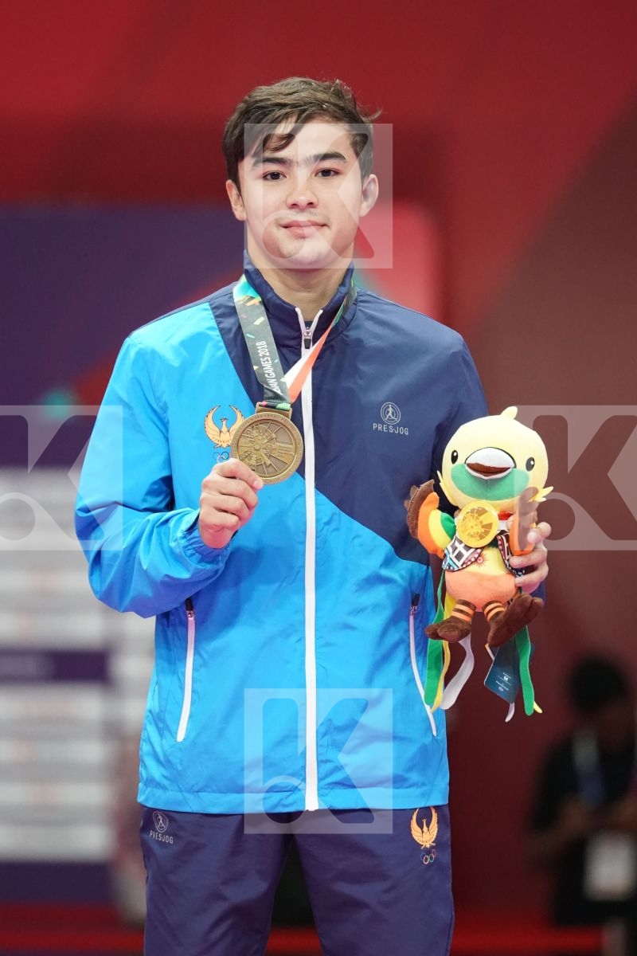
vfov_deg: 4.9
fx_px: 11147
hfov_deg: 3.3
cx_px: 318
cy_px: 478
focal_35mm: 420
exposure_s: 1/500
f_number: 4
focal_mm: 280
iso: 5000
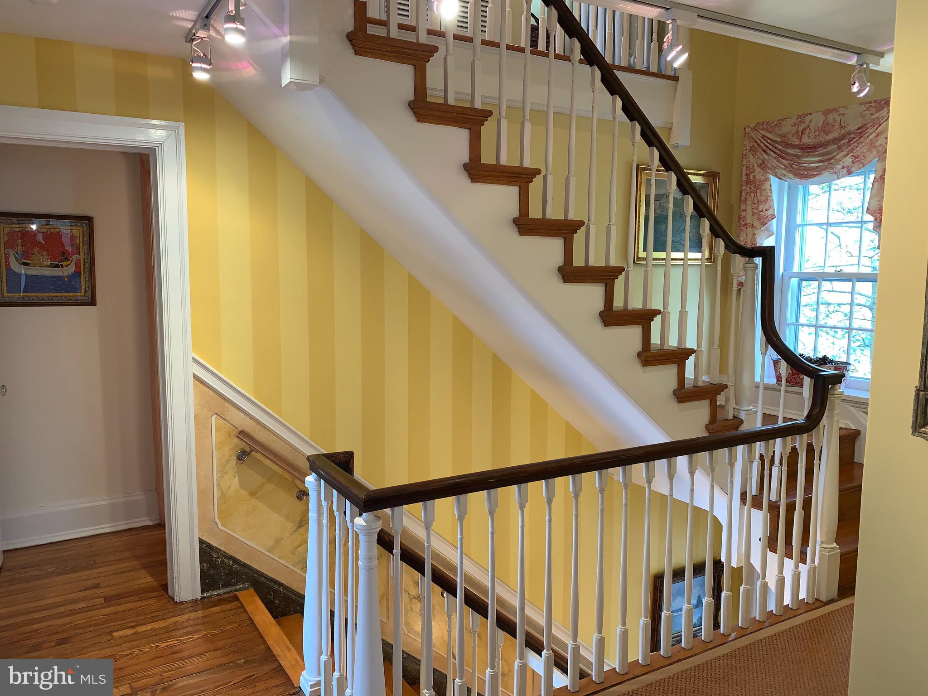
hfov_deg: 67.3
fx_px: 697
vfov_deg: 53.1
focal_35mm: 26
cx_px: 464
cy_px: 348
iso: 32
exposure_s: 1/17
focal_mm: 4.25
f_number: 1.8
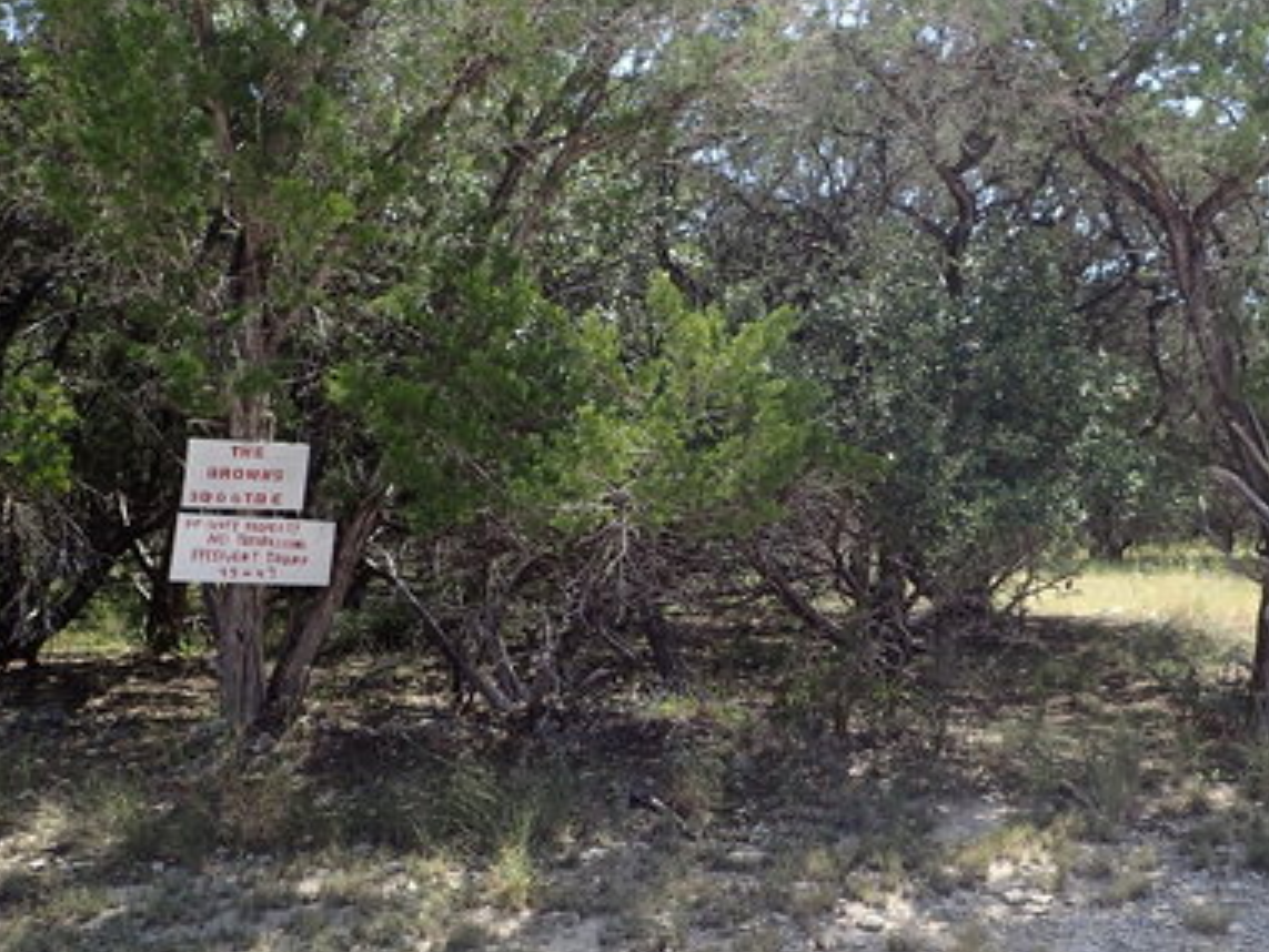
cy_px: 553
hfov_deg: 44.7
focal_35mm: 42
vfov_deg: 34.3
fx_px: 1540
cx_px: 713
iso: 100
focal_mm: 4.5
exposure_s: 1/500
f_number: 2.8
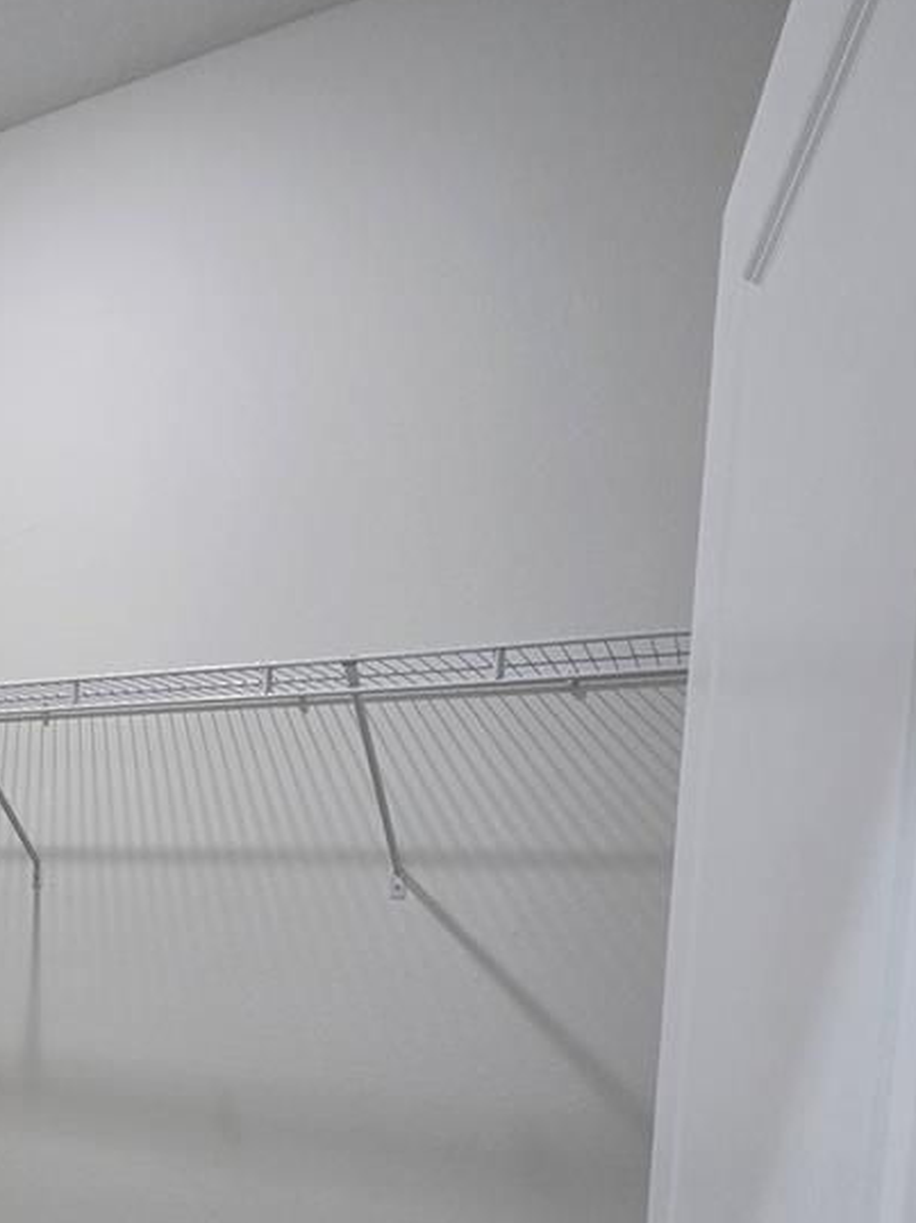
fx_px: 1024
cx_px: 100
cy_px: 1005
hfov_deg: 44.1
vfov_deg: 56.5
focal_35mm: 29
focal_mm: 2.2
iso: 200
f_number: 2.2
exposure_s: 1/60
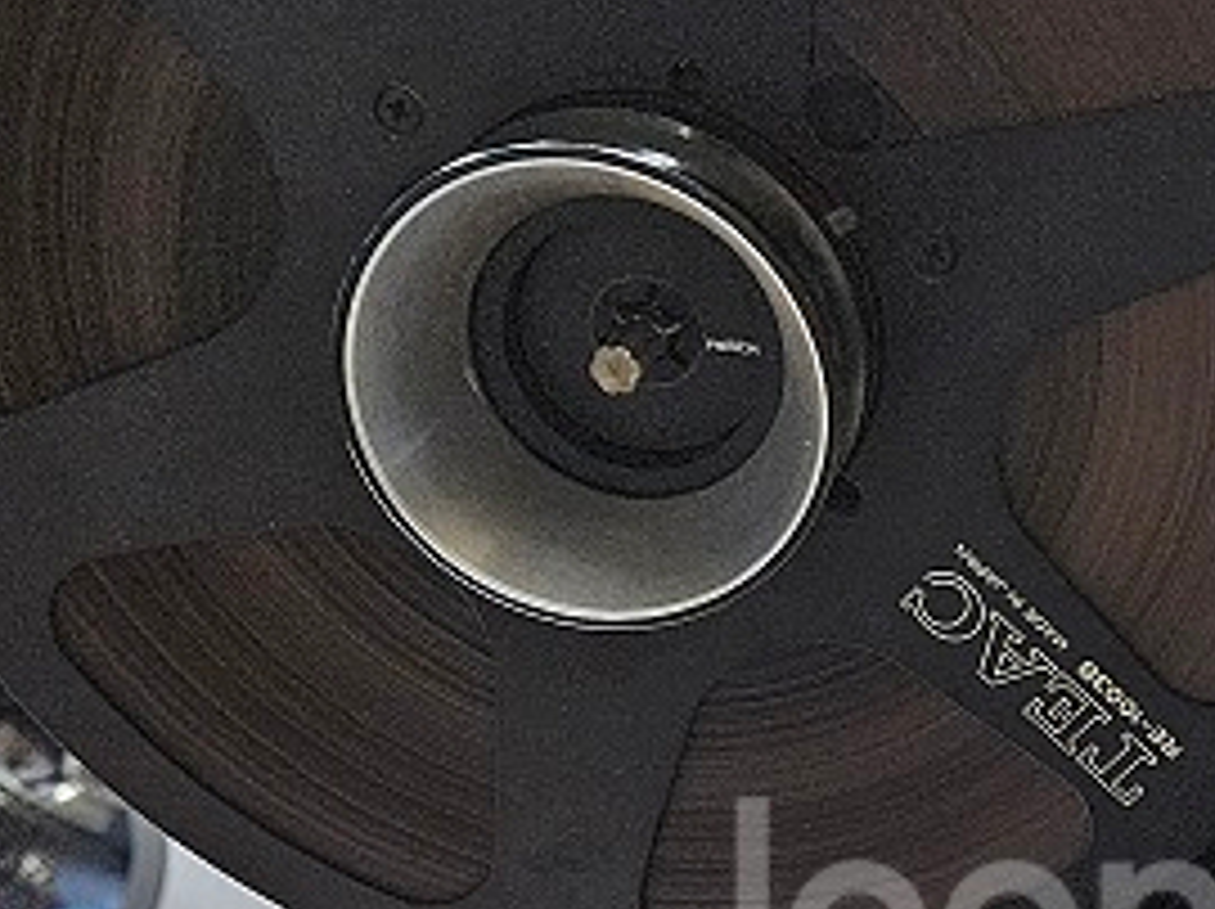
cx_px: 1458
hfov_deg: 23.7
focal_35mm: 75
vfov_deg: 19.0
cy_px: 927
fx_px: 2630
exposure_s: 1/120
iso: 640
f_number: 1.8
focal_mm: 5.4
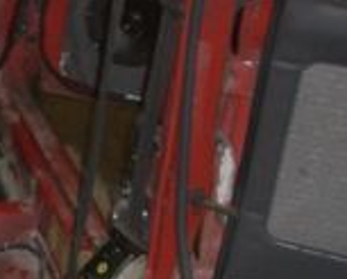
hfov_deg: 11.3
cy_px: 397
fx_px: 1595
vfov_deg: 9.7
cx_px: -340
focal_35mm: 155
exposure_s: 1/60
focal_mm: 6.2
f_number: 2.7
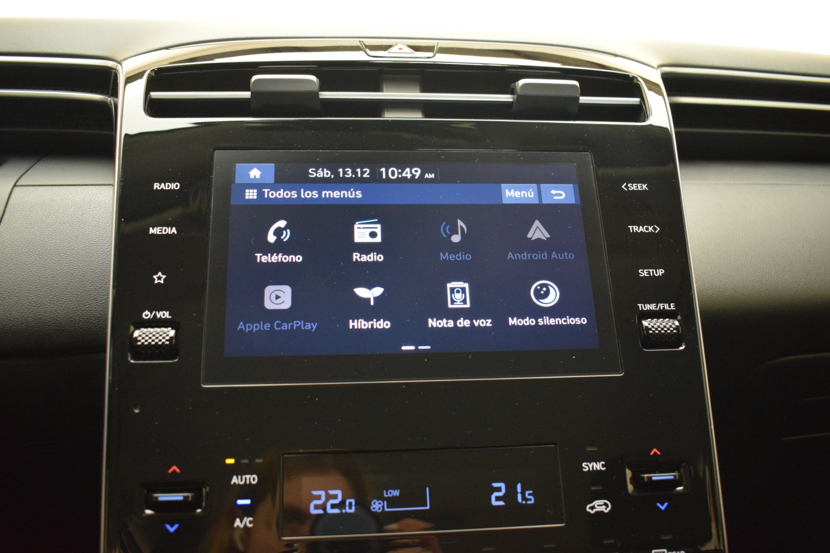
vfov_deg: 41.7
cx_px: 415
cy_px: 276
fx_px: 726
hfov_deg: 59.5
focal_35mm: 32
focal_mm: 21
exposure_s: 1/60
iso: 3200
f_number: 3.8
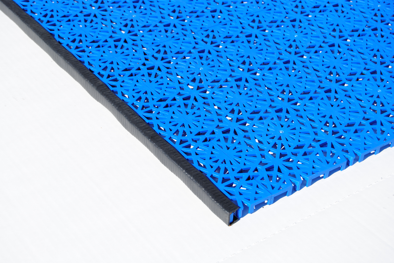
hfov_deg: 24.6
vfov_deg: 16.6
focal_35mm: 82
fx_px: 904
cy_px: 132
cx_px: 197
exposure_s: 1/320
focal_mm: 55
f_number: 9
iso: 100
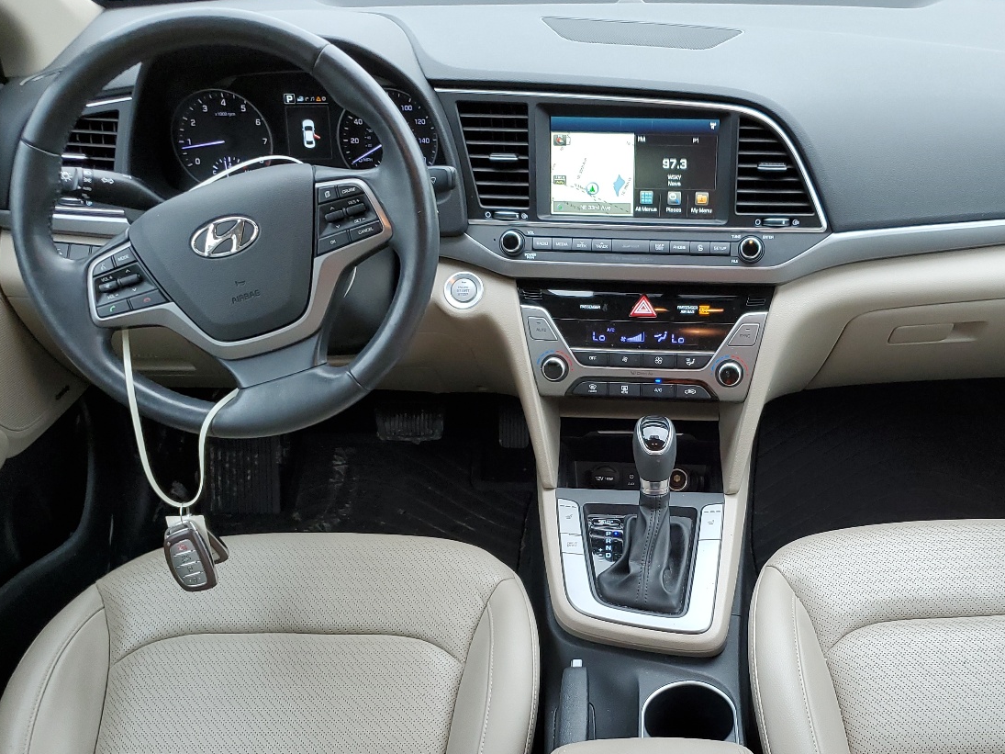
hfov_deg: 48.2
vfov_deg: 37.2
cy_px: 512
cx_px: 669
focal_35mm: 38
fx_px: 1103
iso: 80
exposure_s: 1/120
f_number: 1.5
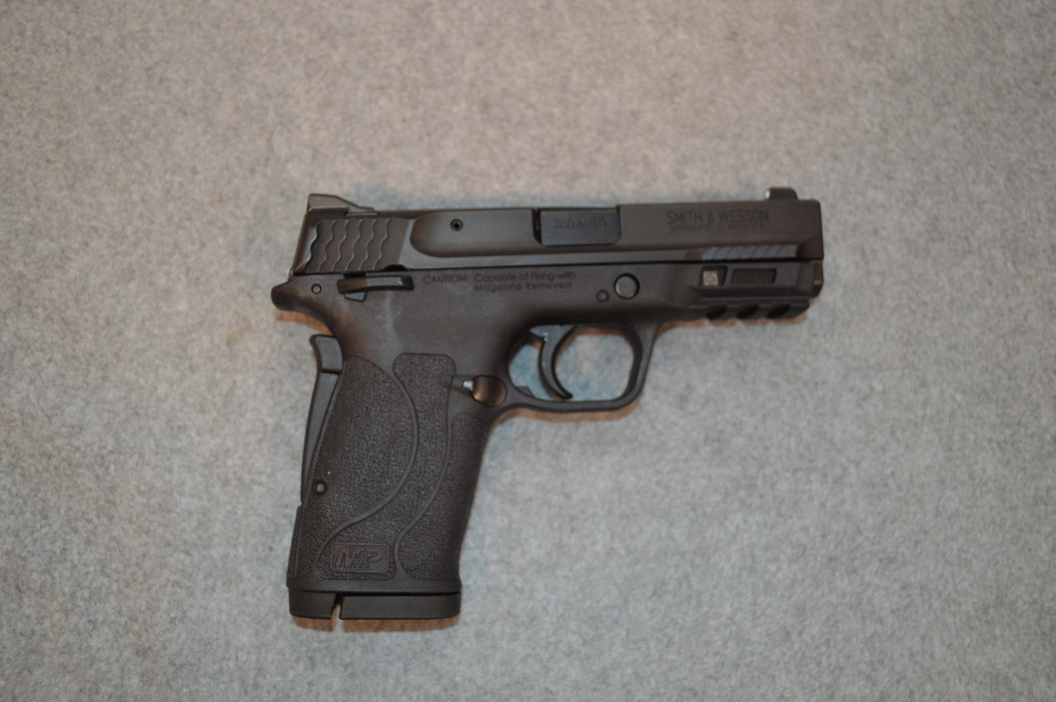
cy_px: 351
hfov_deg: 53.2
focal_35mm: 36
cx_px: 528
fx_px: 1055
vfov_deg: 36.8
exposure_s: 1/80
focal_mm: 24
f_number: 4
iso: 400
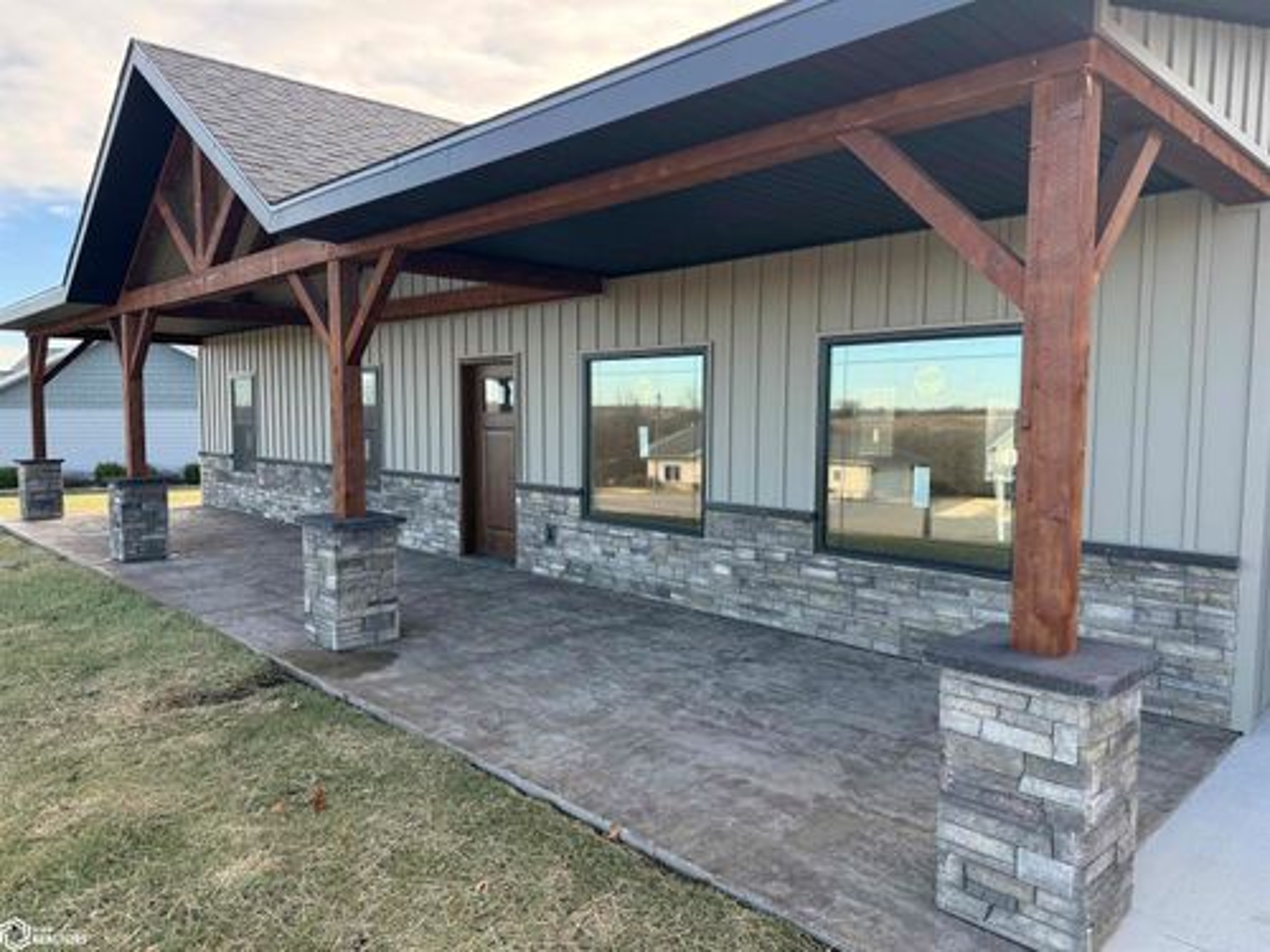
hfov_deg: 71.6
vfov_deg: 56.8
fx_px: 881
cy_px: 476
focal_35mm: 24
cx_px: 635
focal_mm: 6.76
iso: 100
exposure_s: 1/772
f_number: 1.78
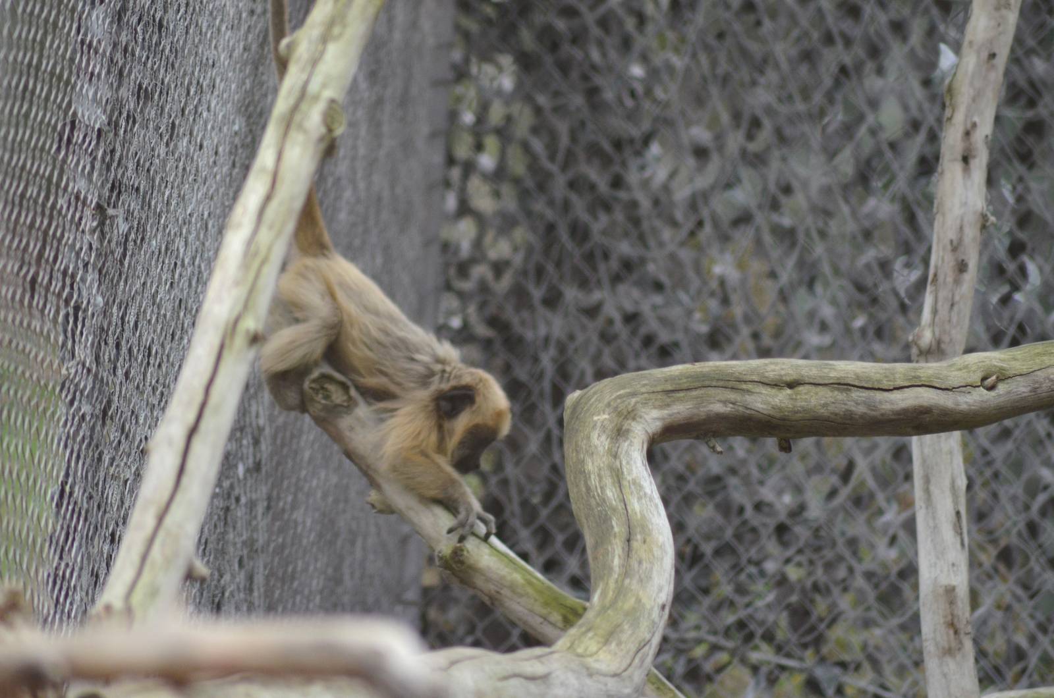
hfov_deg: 4.6
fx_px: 13149
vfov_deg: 3.0
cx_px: 527
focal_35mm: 450
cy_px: 349
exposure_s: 1/800
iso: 800
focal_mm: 300
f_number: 5.6
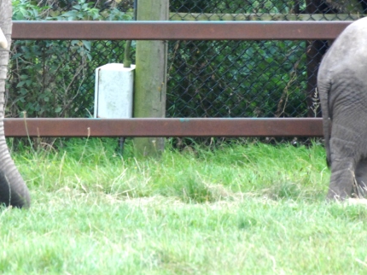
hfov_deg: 1.9
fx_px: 10935
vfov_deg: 1.4
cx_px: 152
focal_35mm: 1032
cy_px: -15
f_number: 11
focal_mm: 300
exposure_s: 1/160
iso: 1600
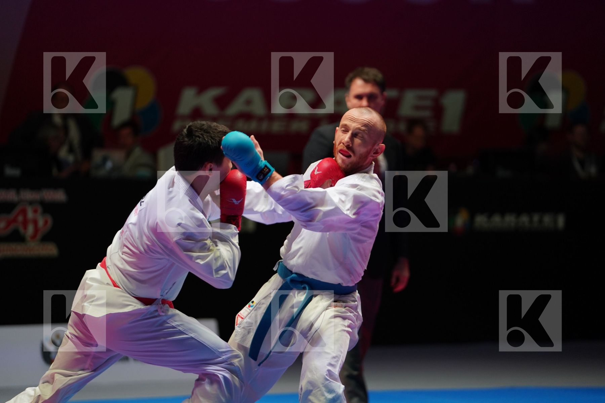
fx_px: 2806
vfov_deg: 8.2
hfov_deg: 12.3
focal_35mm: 167
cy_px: 202
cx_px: 302
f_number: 2.8
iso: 1600
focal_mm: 167
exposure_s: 1/1000
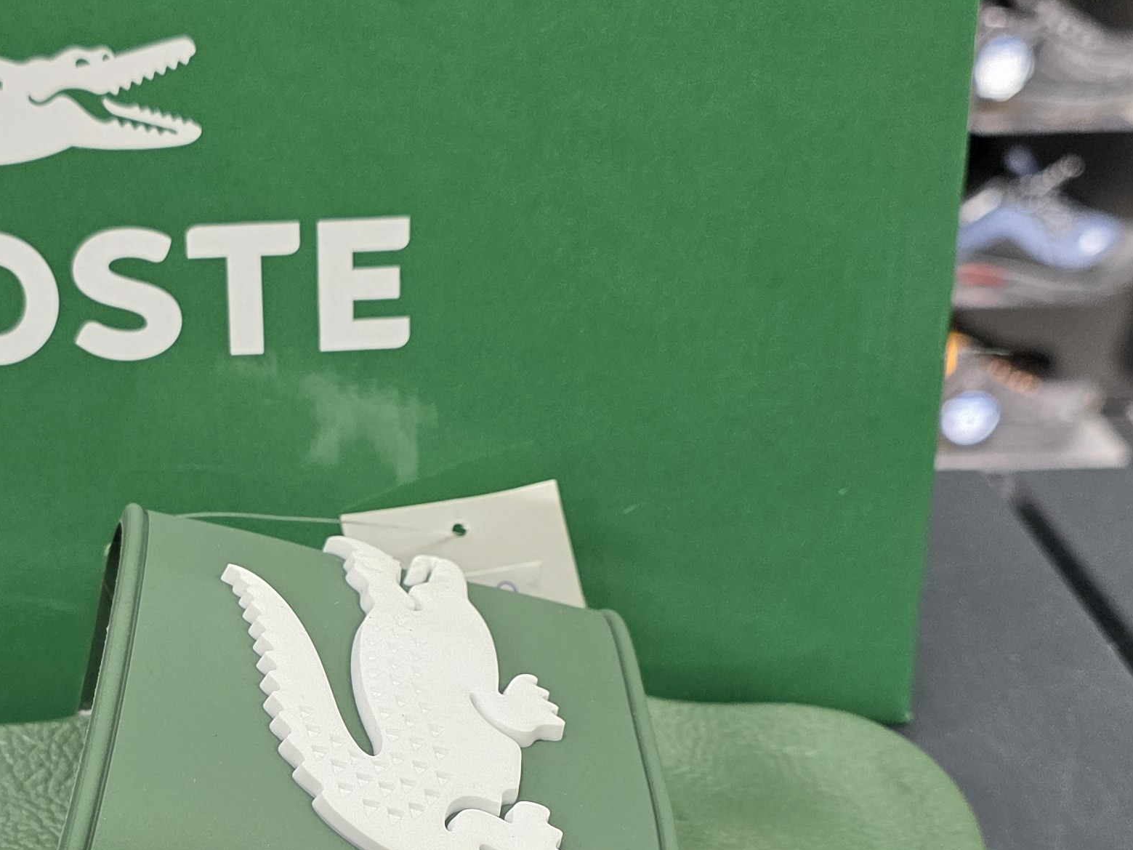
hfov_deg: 31.9
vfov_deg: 24.6
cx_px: 241
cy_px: 600
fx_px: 1931
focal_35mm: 59
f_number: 1.7
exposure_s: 1/100
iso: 250
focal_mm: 6.3
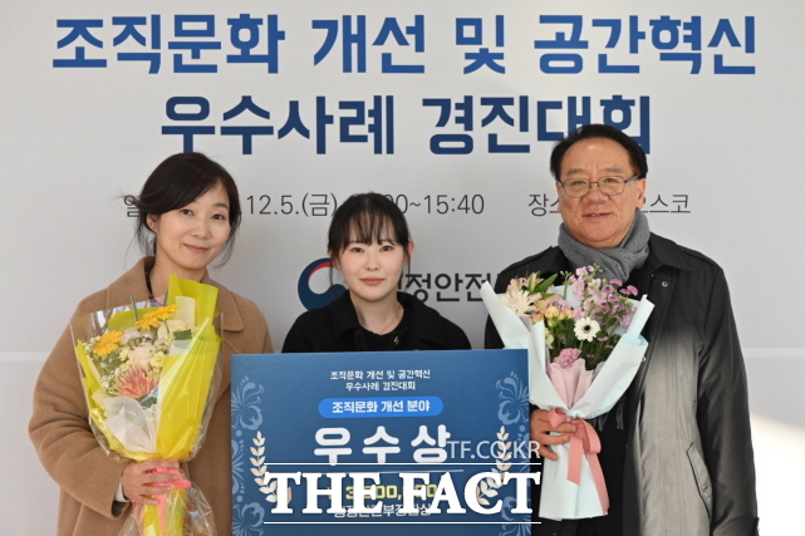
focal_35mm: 70
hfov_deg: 28.9
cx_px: 402
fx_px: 1565
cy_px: 268
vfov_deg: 19.4
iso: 200
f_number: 4.5
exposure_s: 1/250
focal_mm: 70
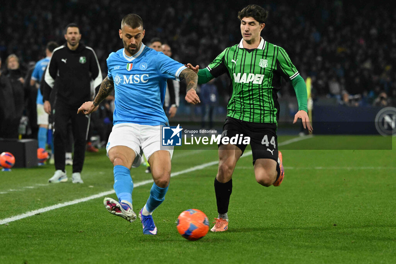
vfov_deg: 4.9
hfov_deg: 7.4
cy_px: 132
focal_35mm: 280
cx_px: 198
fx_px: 3079
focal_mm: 280
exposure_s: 1/1000
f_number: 6.3
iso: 6400
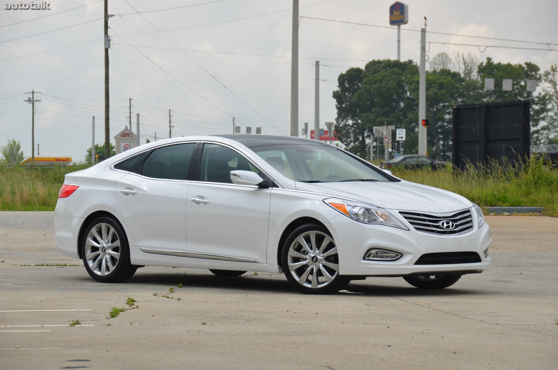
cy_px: 185
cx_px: 279
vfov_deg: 8.7
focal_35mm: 158
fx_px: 2436
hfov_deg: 13.1
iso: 100
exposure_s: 1/250
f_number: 8
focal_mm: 105
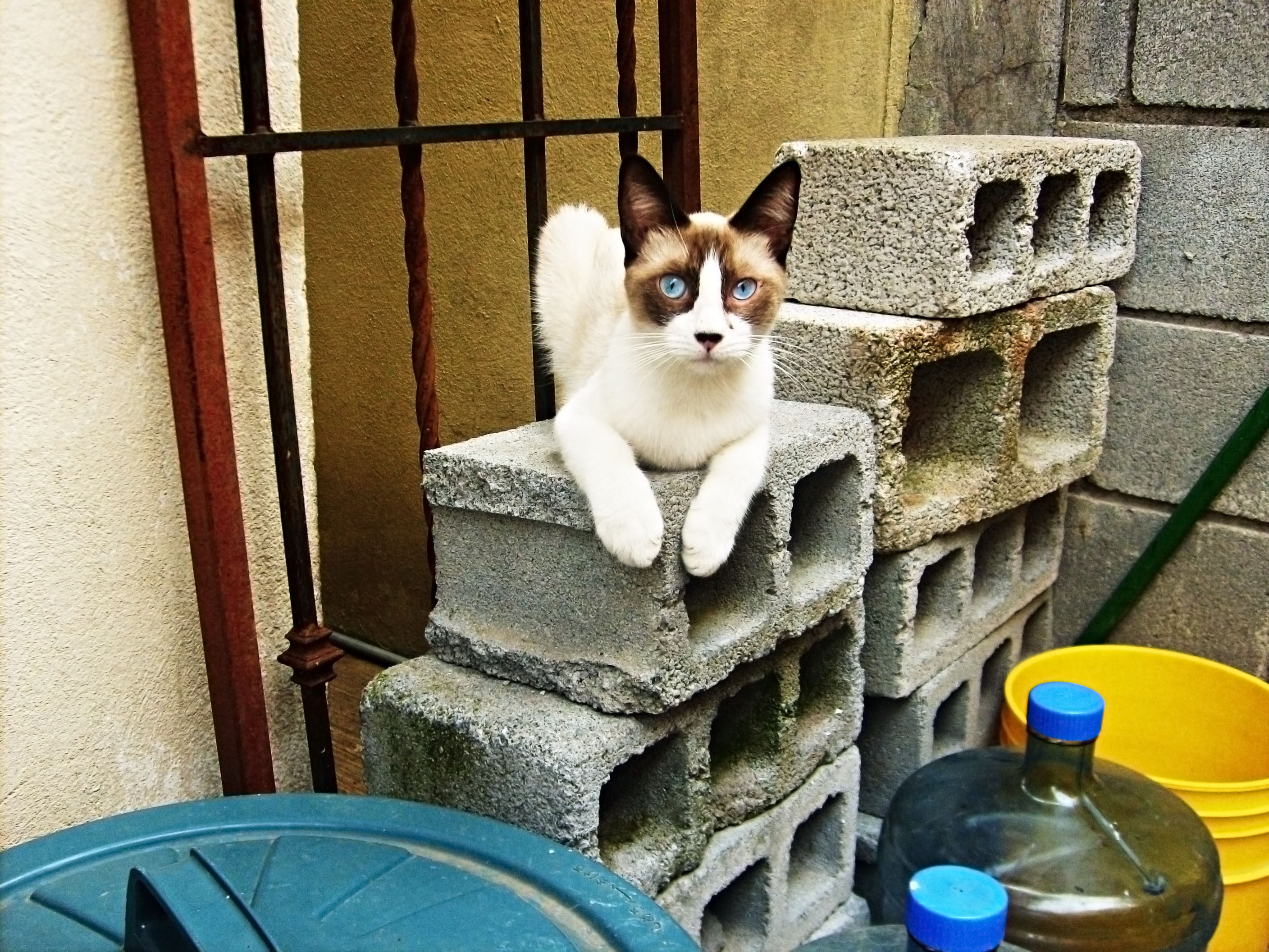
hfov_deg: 52.6
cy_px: 476
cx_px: 634
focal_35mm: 35
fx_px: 1283
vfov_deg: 40.7
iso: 80
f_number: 2.8
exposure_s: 1/180
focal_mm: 5.8
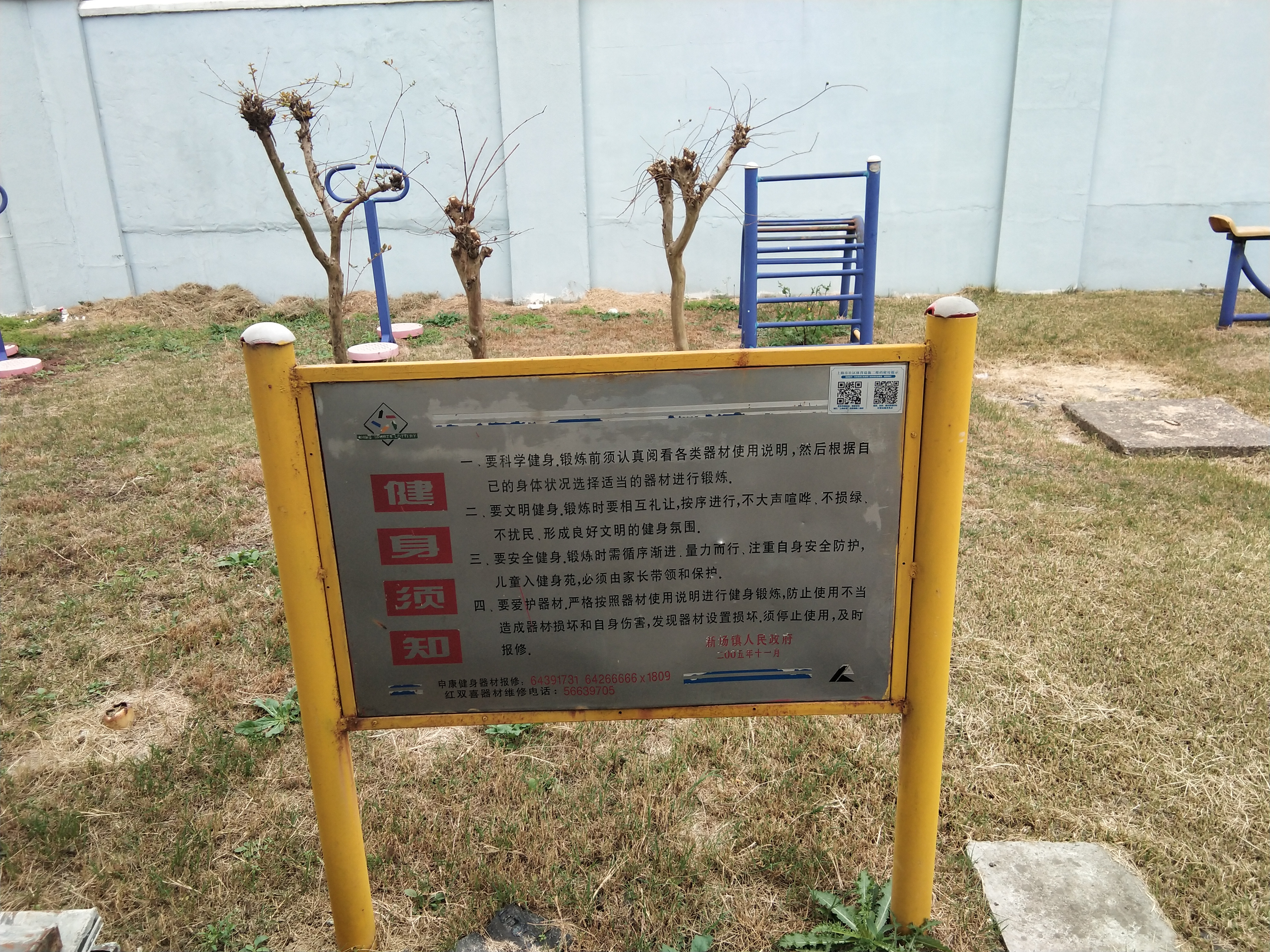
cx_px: 635
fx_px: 1137
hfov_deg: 58.4
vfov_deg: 45.4
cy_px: 476
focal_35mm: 31
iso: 50
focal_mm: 3.69
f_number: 2.2
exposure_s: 1/176
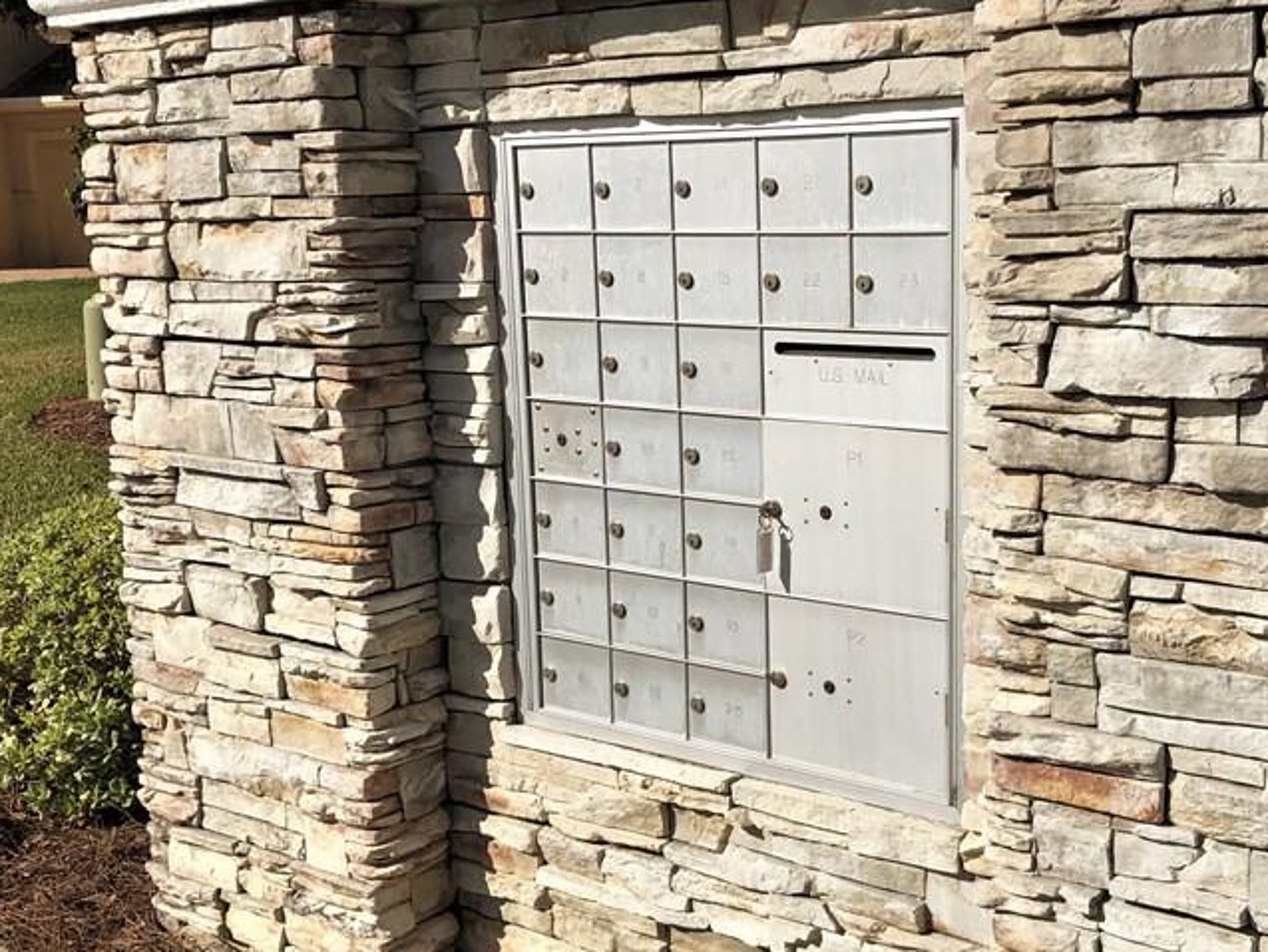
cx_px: 788
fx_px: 1649
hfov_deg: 41.8
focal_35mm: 45
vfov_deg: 32.2
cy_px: 540
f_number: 1.8
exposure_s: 1/4878
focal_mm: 3.99
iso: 20
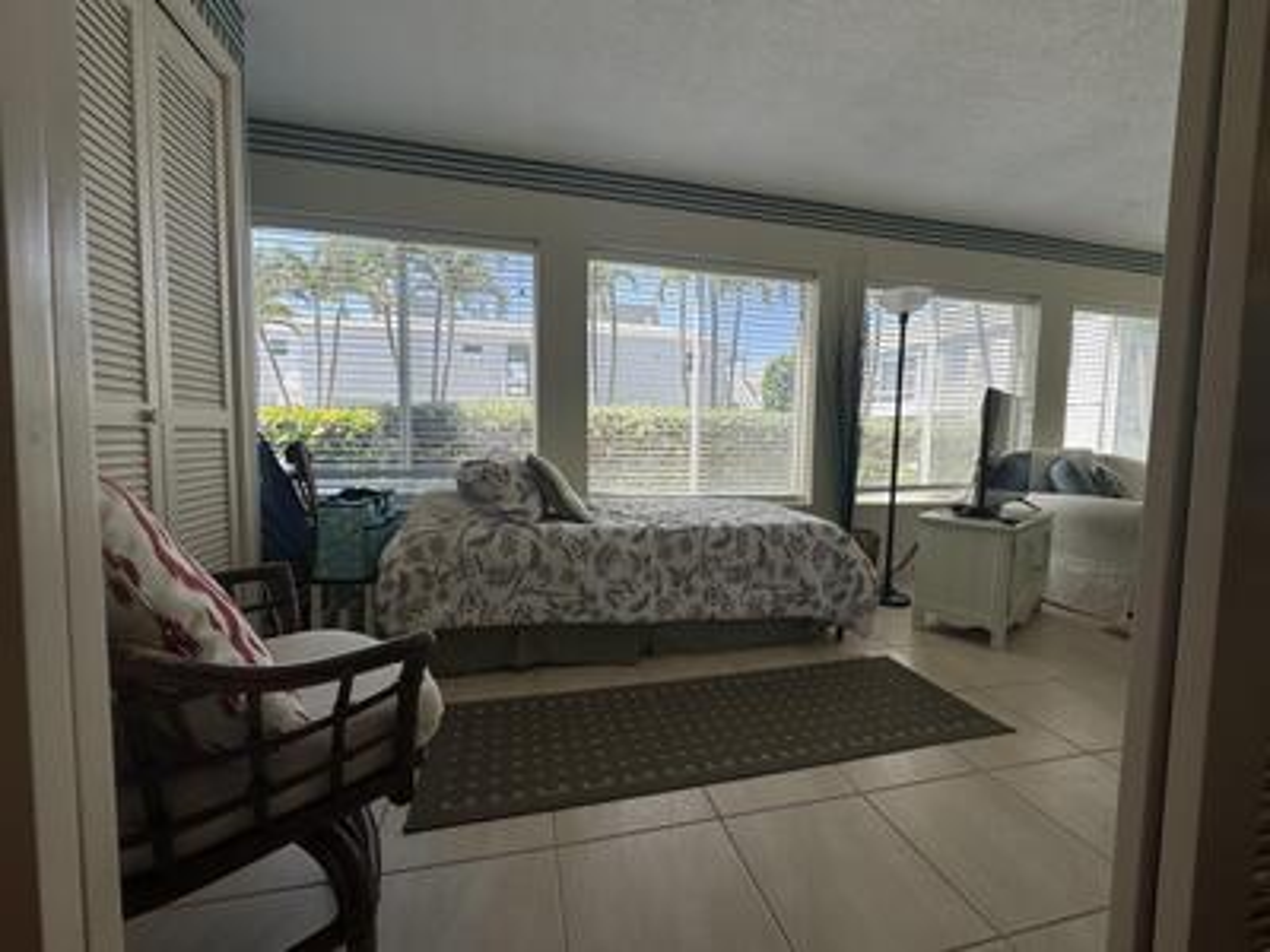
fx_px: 514
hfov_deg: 102.1
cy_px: 476
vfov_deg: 85.7
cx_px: 635
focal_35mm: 14
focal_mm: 2.22
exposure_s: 1/416
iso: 40
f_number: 2.2
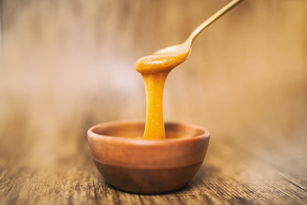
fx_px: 298
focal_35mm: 35
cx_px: 154
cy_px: 102
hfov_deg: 54.4
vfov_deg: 37.9
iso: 400
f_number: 1.6
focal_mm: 35
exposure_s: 1/125
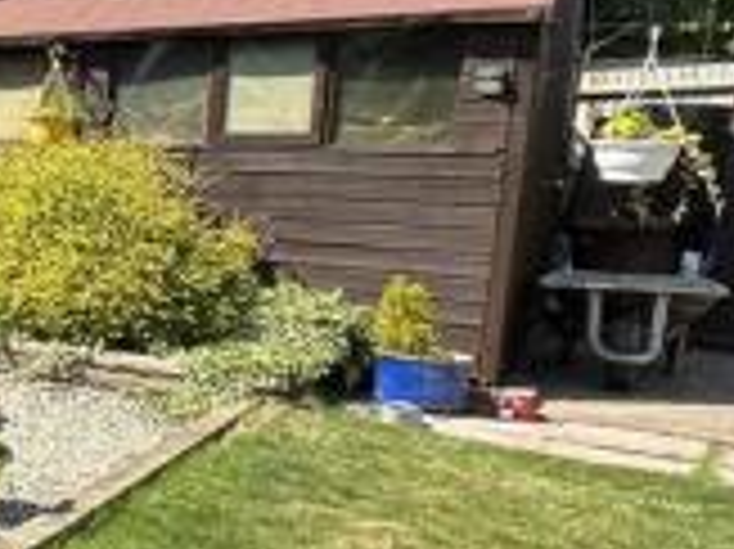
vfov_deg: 29.1
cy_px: 263
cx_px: -538
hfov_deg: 23.3
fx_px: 1059
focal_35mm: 50
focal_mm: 2.22
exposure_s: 1/744
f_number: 2.2
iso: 40
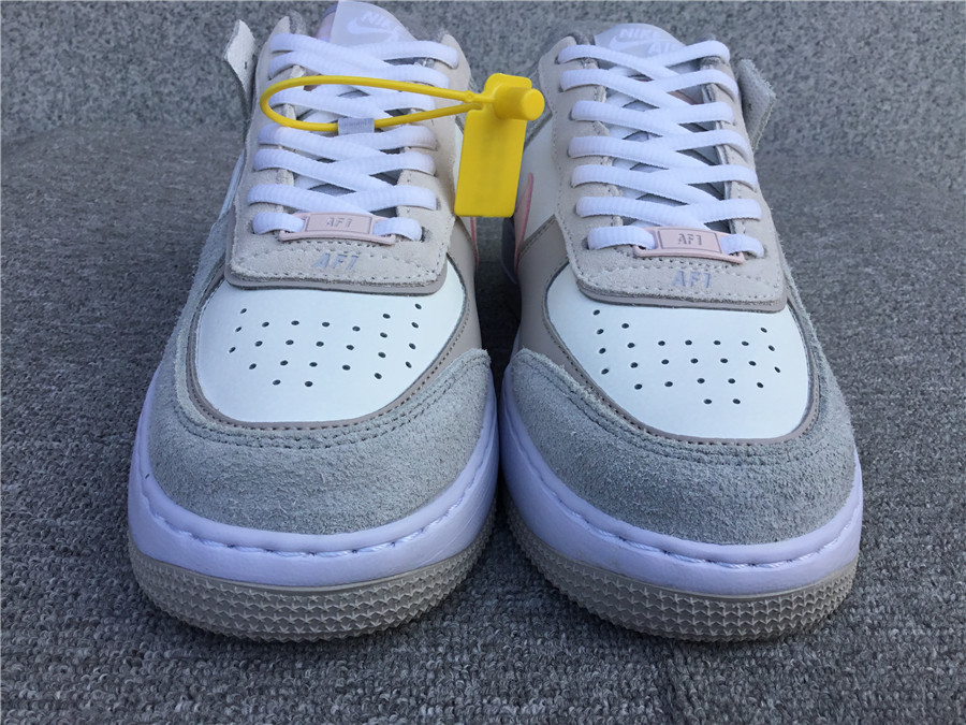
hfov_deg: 58.4
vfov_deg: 45.4
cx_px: 483
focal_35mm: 31
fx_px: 865
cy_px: 362
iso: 25
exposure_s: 1/359
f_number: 2.4
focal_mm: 3.3
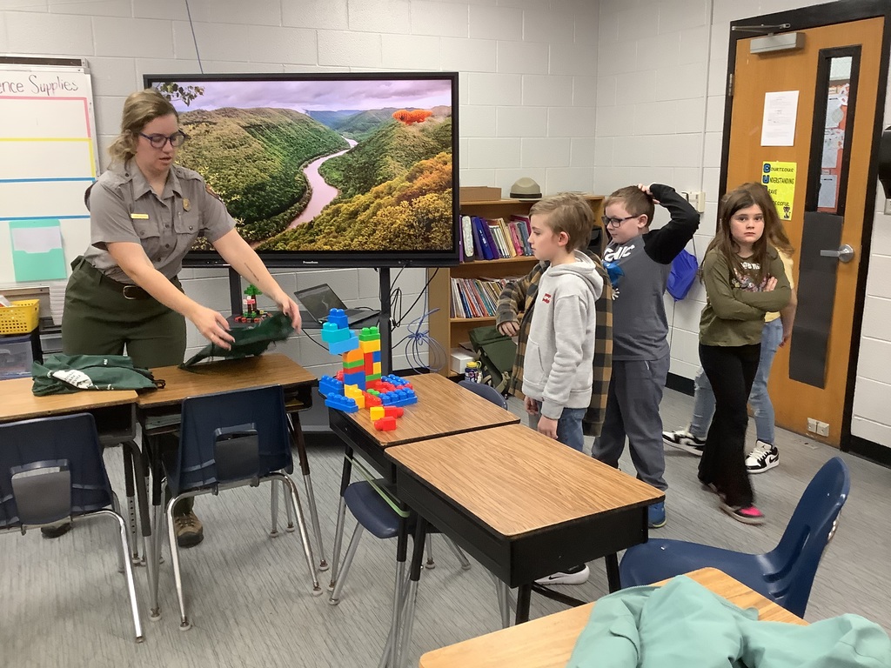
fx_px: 798
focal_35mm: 31
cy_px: 334
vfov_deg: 45.4
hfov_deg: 58.4
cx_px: 446
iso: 250
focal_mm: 3.3
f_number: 2.4
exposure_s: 1/60
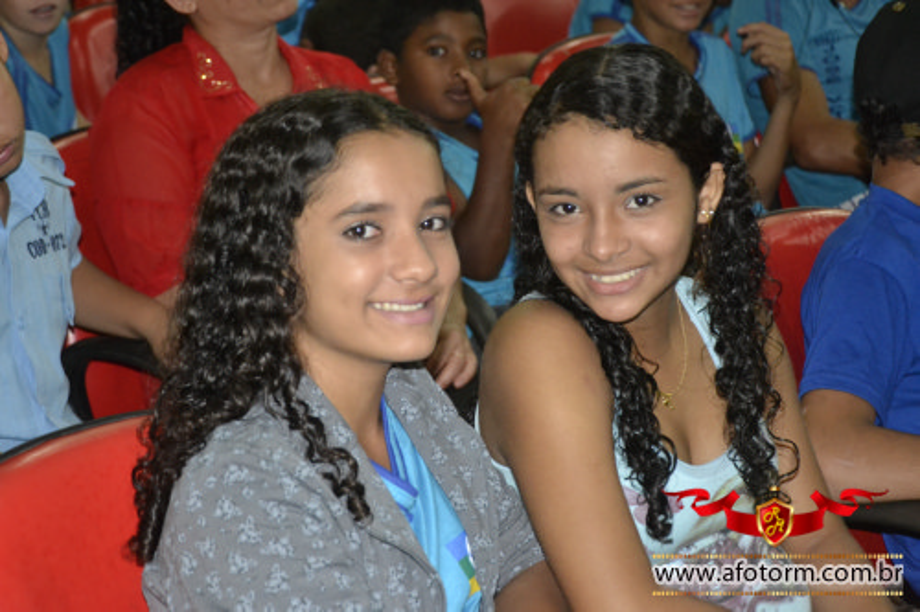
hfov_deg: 23.4
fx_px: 2222
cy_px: 306
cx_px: 460
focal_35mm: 87
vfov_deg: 15.7
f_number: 5
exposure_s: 1/60
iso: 3200
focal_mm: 58
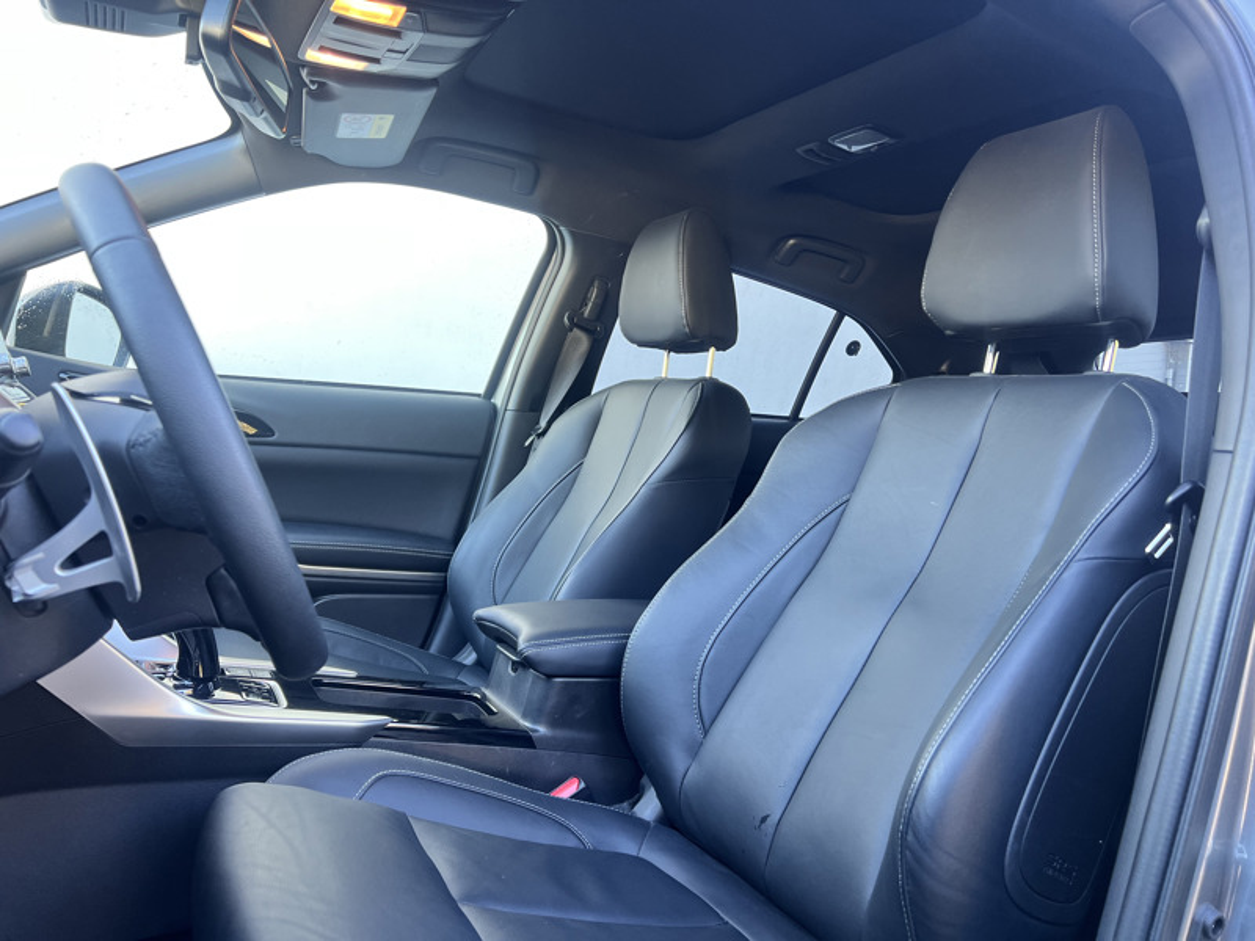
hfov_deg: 67.3
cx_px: 628
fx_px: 943
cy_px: 470
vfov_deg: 53.1
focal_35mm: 26
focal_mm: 5.7
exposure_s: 1/121
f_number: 1.5
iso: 125
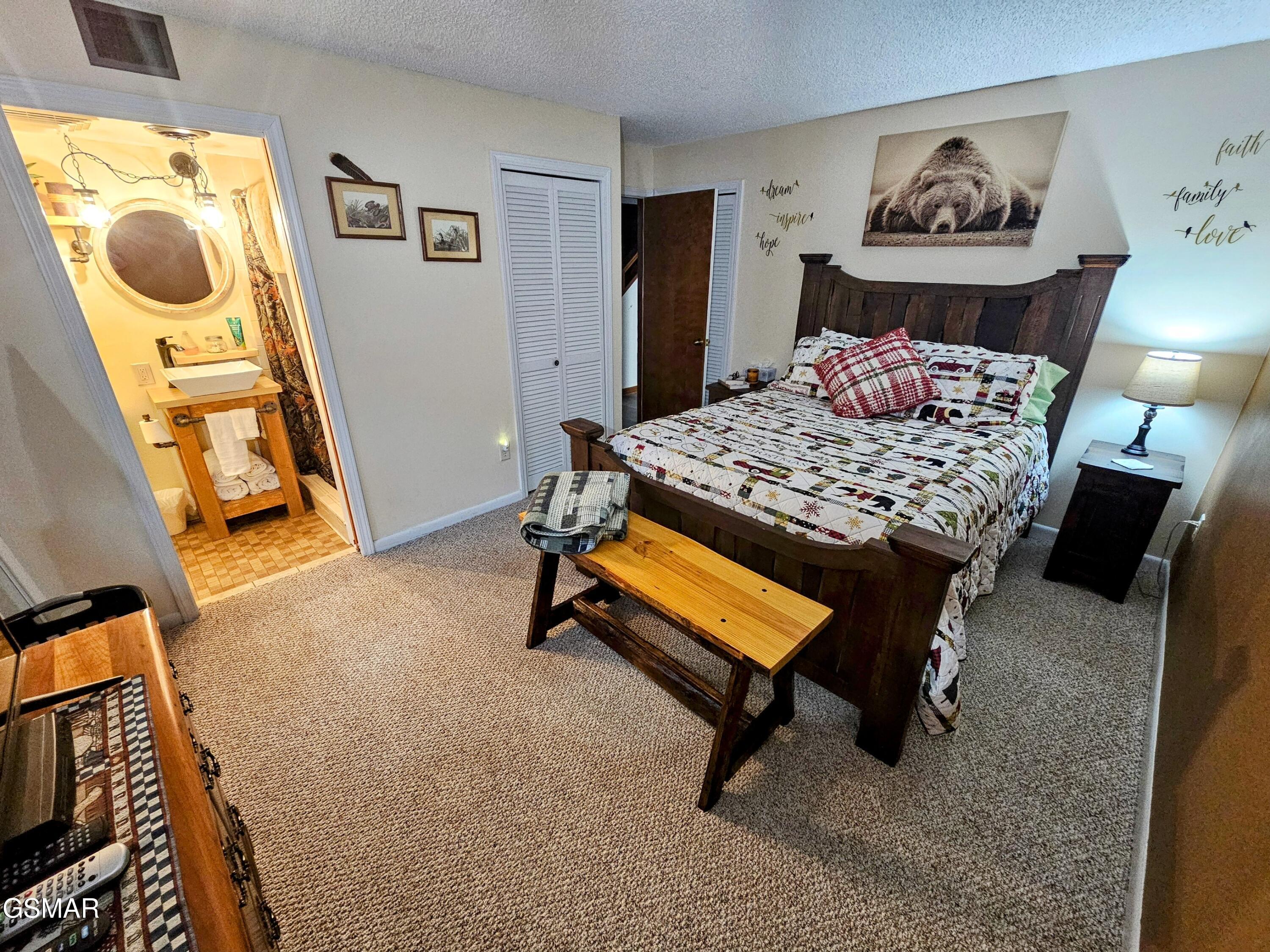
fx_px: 477
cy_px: 476
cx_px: 635
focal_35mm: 13
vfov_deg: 89.9
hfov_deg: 106.2
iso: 640
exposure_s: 1/30
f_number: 2.2
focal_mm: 2.2
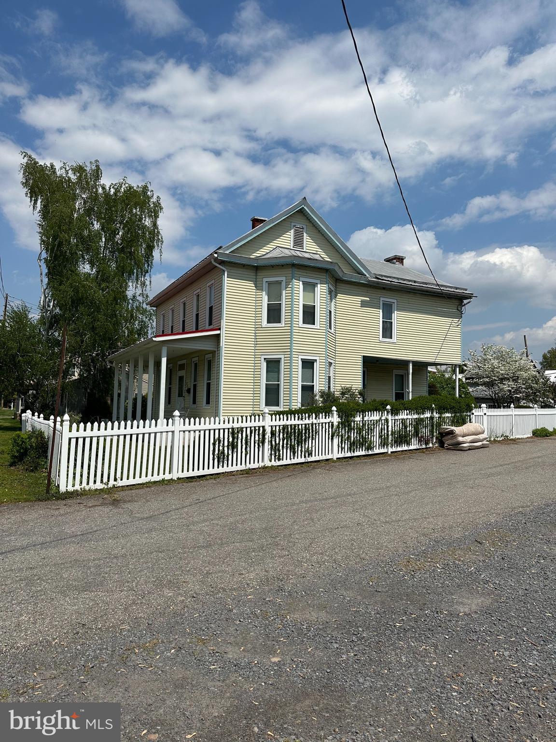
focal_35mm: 24
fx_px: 514
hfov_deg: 56.8
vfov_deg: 71.6
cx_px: 278
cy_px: 371
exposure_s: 1/10753
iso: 80
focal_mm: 6.86
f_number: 1.78
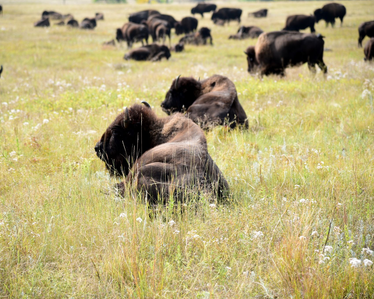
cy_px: 150
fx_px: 1505
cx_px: 169
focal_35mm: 136
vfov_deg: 11.3
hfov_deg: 14.2
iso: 100
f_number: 4
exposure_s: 1/250
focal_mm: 120
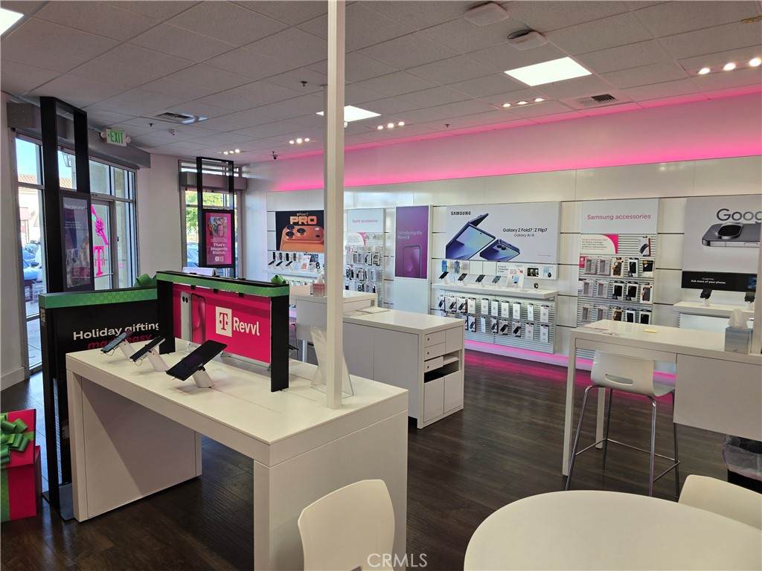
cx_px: 381
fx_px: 506
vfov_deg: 58.9
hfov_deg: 73.9
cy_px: 286
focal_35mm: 23
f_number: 1.7
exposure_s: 1/120
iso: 32
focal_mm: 6.3
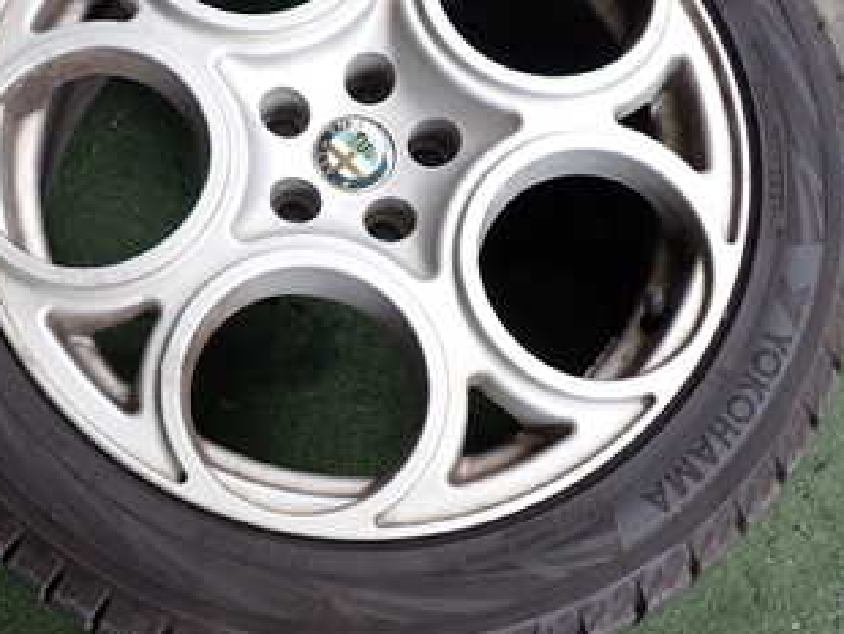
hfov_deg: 33.0
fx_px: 1415
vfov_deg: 25.2
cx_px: 302
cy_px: 220
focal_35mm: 58
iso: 100
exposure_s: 1/160
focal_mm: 5.4
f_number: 2.3
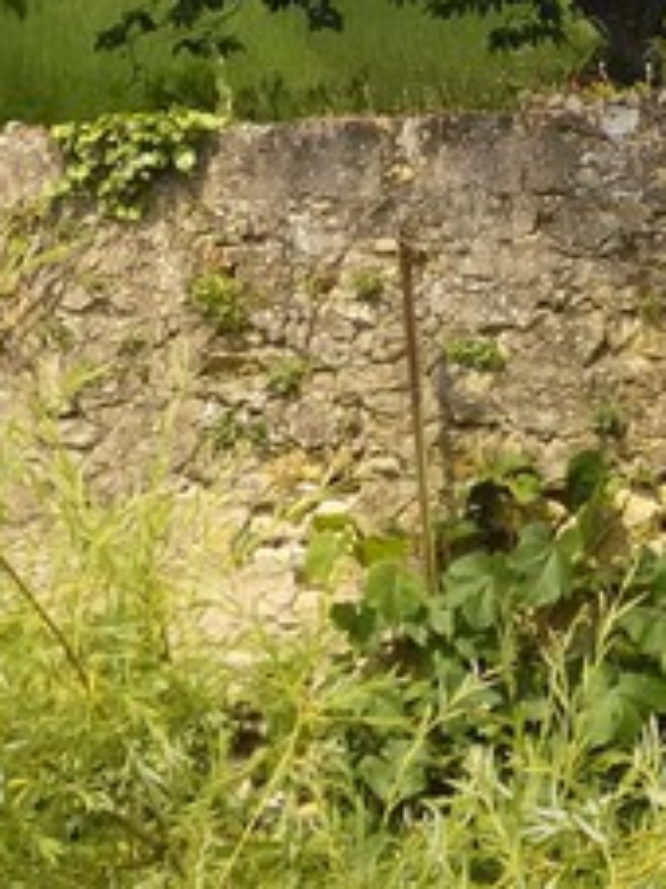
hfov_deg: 2.6
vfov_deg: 3.4
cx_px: 1395
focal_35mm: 569
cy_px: -1151
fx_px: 14610
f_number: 7.6
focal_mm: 56
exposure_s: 1/160
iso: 100
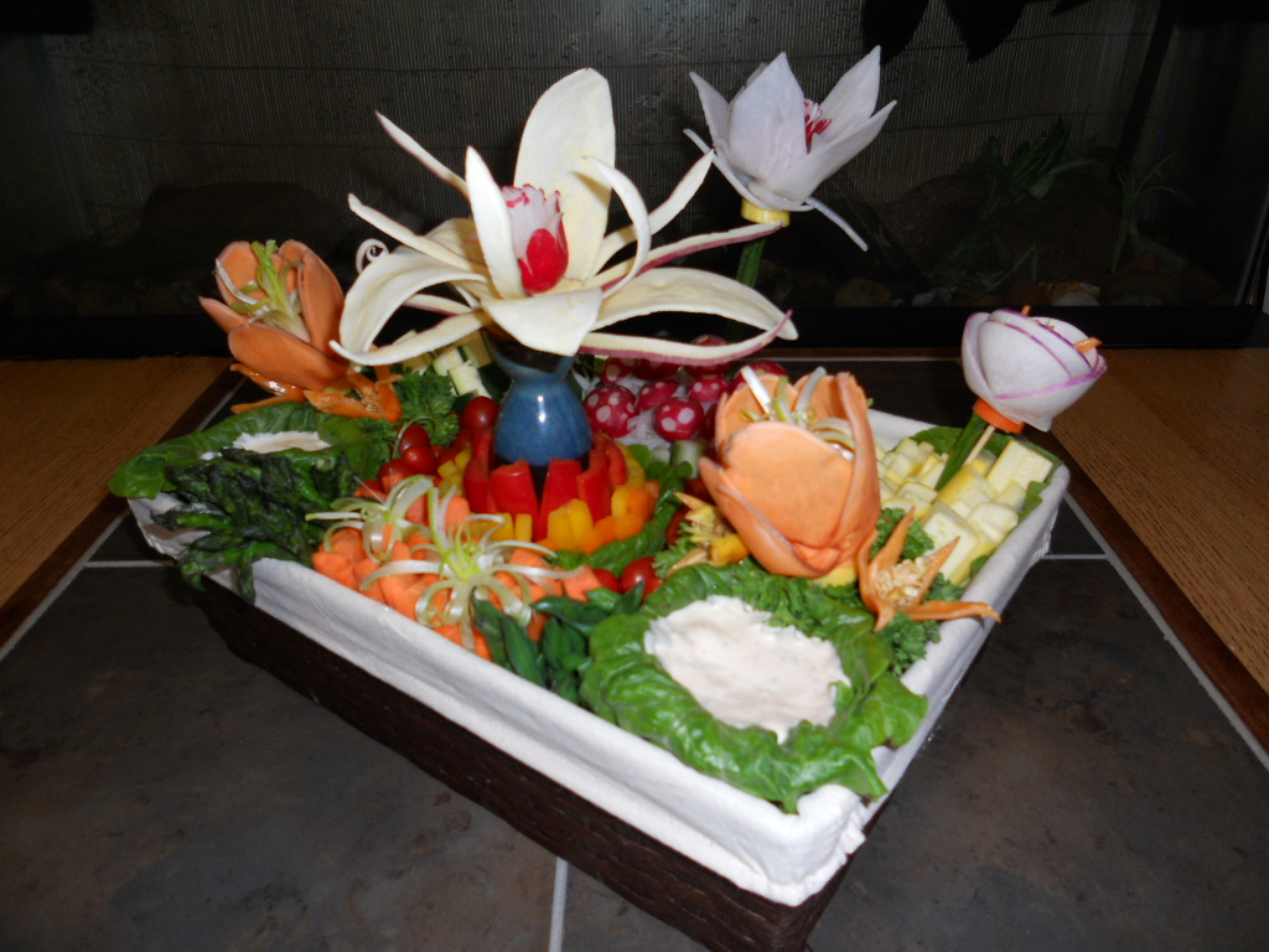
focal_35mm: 27
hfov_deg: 65.3
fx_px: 990
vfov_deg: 51.4
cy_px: 476
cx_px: 634
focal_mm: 4.9
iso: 80
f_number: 3.2
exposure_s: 1/25
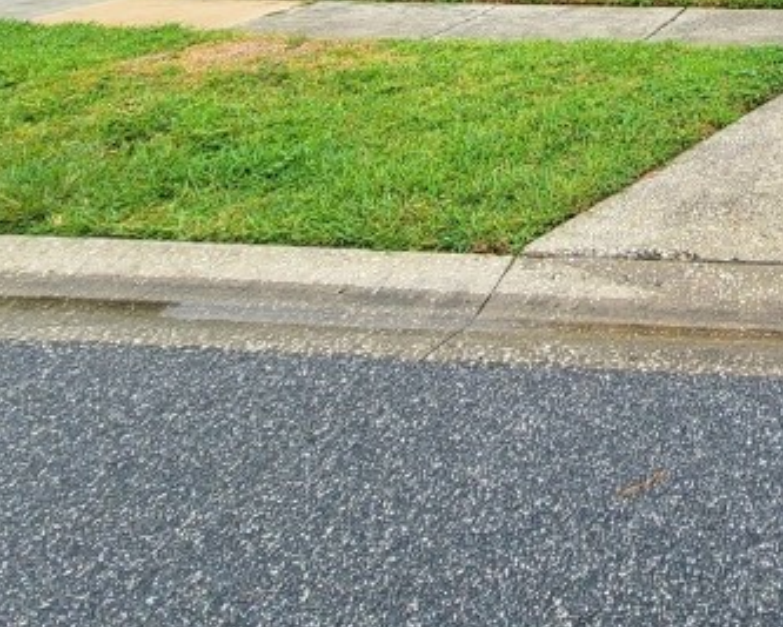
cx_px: 917
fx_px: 905
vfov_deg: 28.3
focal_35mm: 39
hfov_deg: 37.0
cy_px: -263
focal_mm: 2.2
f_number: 2.2
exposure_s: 1/1111
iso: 64
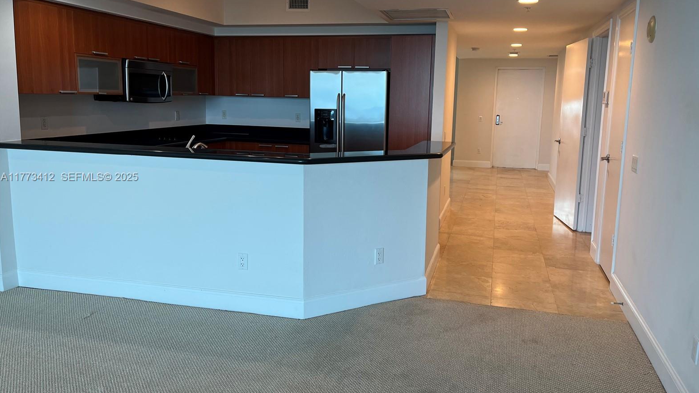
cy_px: 177
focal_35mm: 29
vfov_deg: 40.1
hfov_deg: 66.1
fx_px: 537
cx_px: 356
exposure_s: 1/120
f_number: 1.6
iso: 64
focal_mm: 5.1
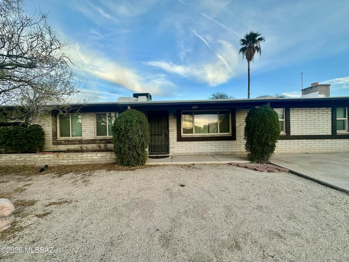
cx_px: 174
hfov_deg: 102.1
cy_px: 131
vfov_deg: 85.7
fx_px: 141
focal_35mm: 14
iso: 40
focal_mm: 2.22
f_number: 2.2
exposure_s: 1/102
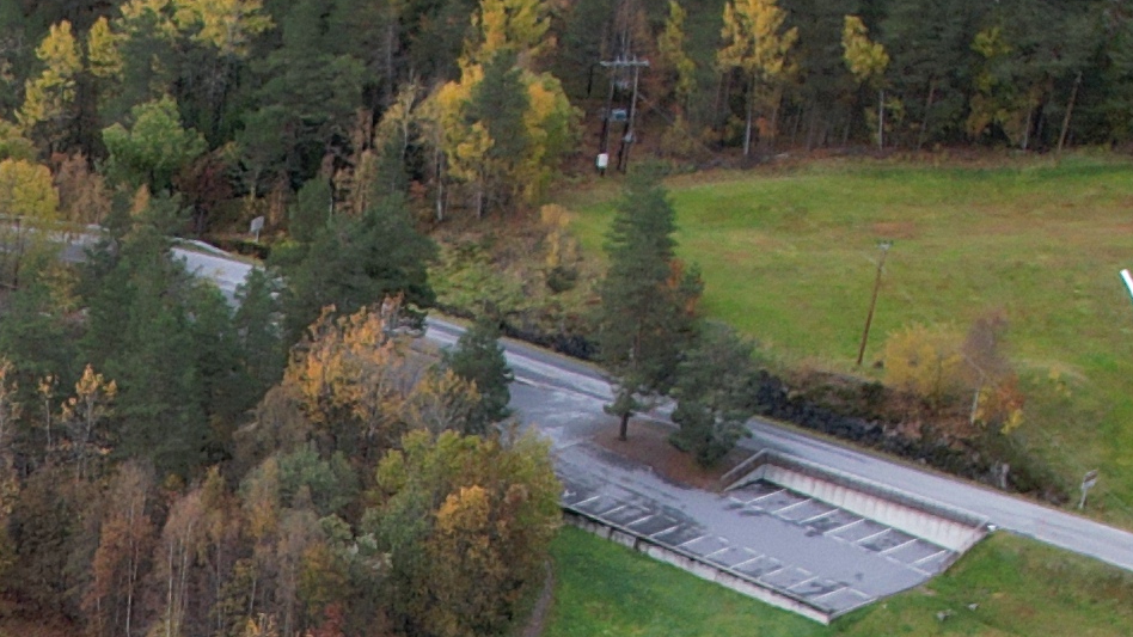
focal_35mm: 133
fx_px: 3995
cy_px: 1746
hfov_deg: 14.7
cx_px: -698
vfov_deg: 8.1
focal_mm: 8.38
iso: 100
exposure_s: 1/500
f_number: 2.8
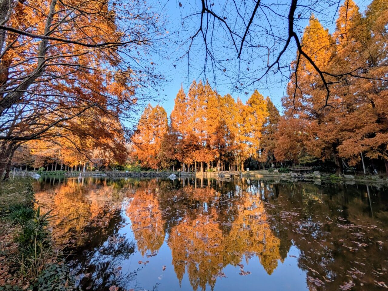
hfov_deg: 110.5
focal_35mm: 12
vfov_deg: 94.5
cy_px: 146
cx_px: 194
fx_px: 135
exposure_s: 1/861
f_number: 1.7
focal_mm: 2.02
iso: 53
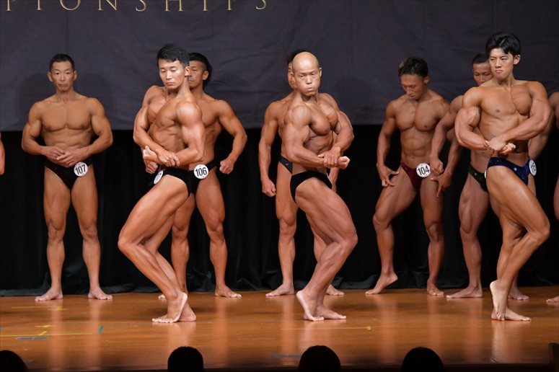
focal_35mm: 255
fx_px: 3958
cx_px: 280
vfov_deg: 5.4
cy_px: 186
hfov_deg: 8.1
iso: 5000
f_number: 5.6
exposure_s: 1/400
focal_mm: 170
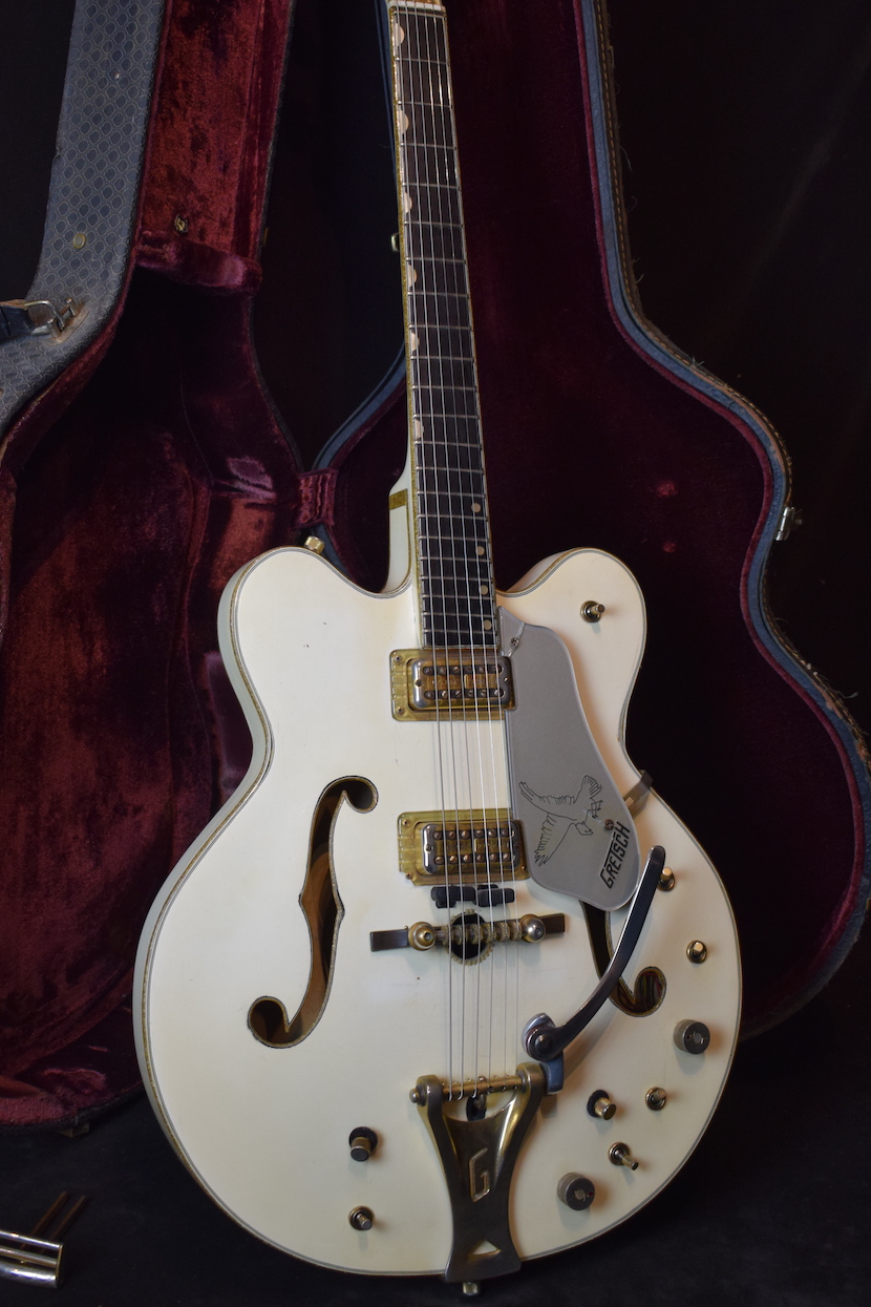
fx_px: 1706
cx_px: 386
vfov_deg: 41.8
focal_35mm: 47
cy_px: 556
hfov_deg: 28.6
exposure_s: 1/60
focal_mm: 26
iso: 900
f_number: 4
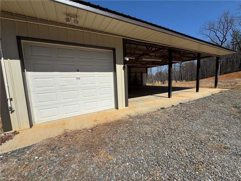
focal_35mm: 14
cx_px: 120
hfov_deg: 102.1
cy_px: 90
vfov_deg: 85.7
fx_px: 97
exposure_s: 1/3906
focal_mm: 2.22
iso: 32
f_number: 2.2
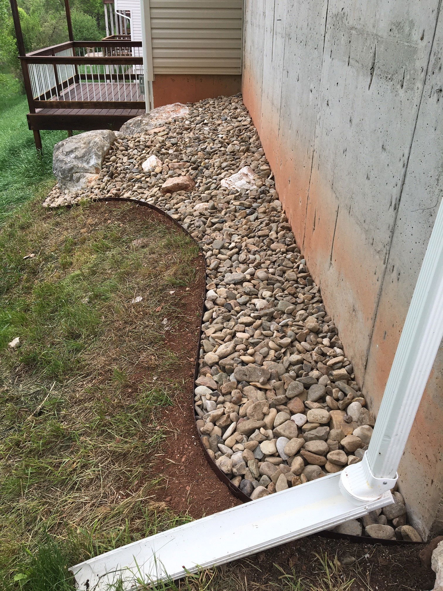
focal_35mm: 29
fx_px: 495
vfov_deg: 61.7
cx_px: 222
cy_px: 296
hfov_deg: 48.2
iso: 25
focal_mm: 4.15
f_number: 2.2
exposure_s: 1/211
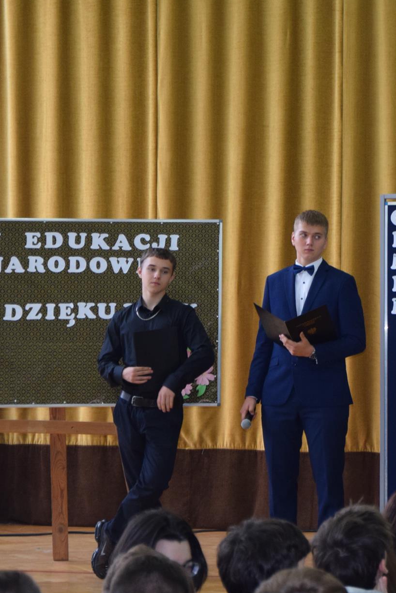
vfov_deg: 11.3
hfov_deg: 7.4
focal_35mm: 182
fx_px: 3001
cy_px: 305
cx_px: 565
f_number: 5.3
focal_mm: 62
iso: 800
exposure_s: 1/80
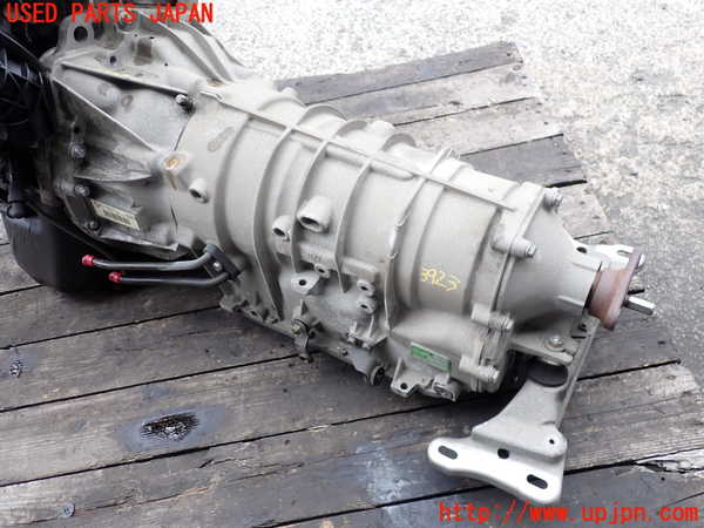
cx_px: 352
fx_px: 610
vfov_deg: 46.8
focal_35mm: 30
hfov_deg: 60.0
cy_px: 264
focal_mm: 5.4
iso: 100
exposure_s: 1/100
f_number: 2.3
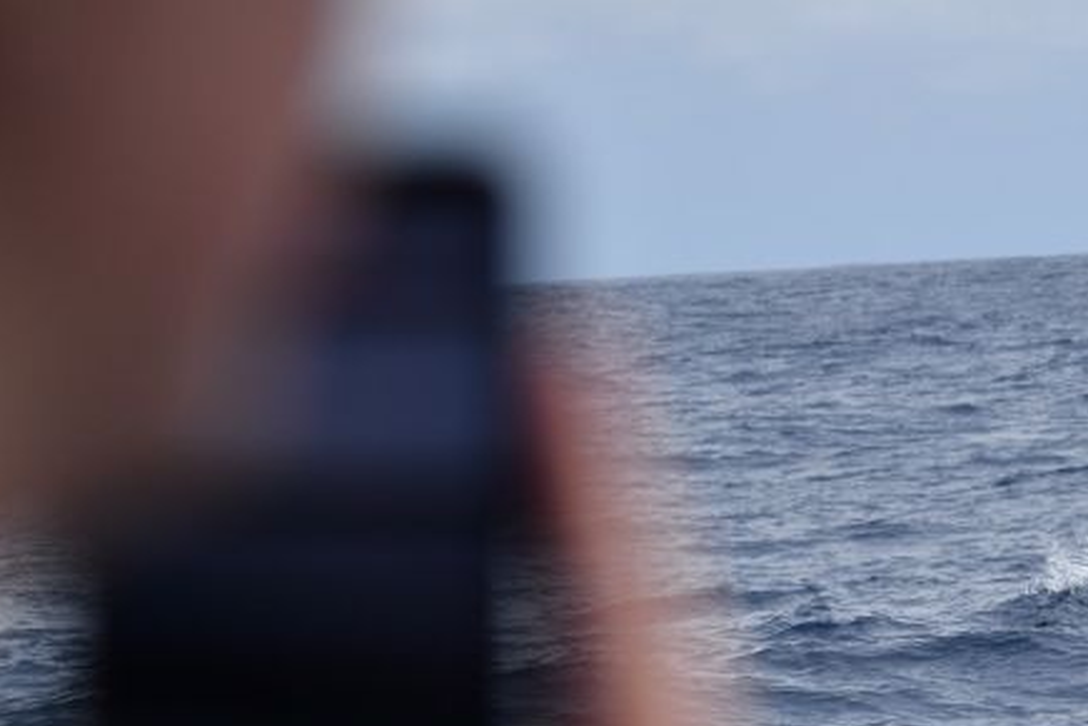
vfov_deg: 6.2
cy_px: 540
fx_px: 6651
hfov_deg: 9.3
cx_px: 871
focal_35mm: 220
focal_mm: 120
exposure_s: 1/8000
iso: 560
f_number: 5
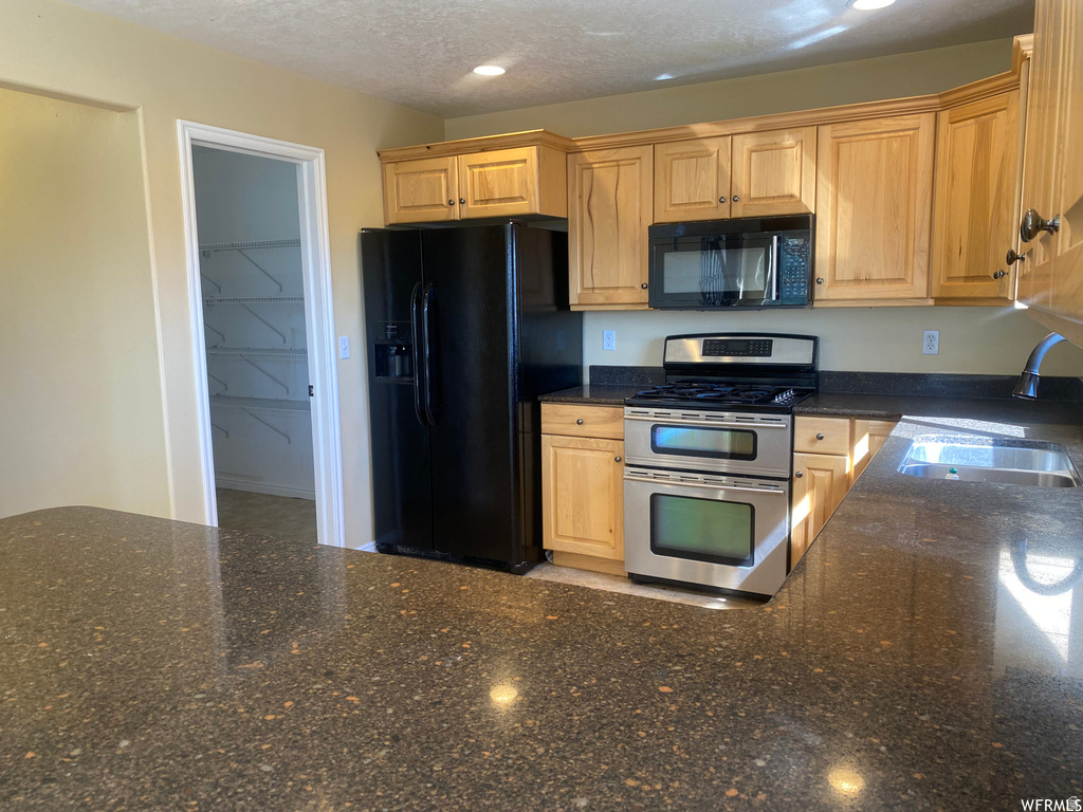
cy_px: 406
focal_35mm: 26
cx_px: 542
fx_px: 813
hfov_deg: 67.3
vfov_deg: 53.1
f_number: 1.8
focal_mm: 4.25
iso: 100
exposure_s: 1/120
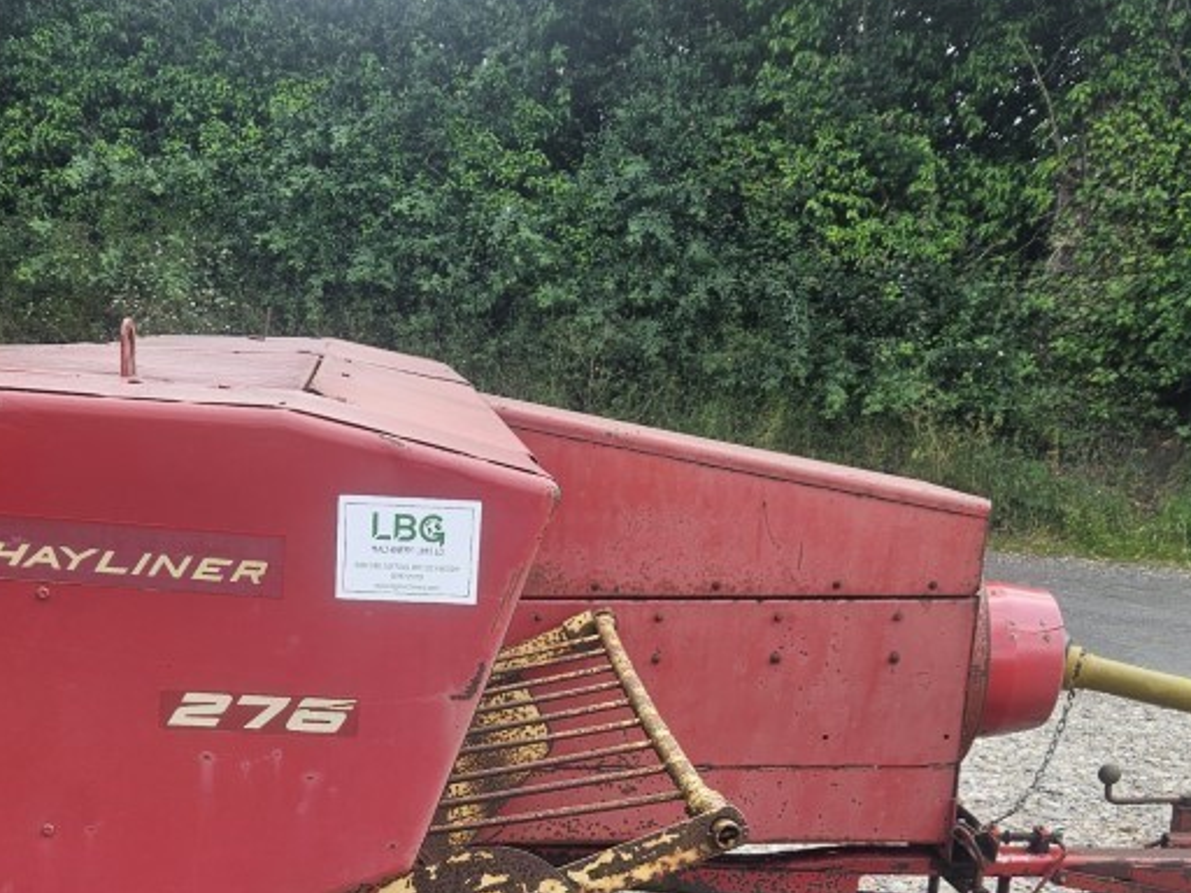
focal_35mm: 46
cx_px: 435
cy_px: 821
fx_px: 1583
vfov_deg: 30.0
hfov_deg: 40.9
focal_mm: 5.4
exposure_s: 1/329
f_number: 1.8
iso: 25
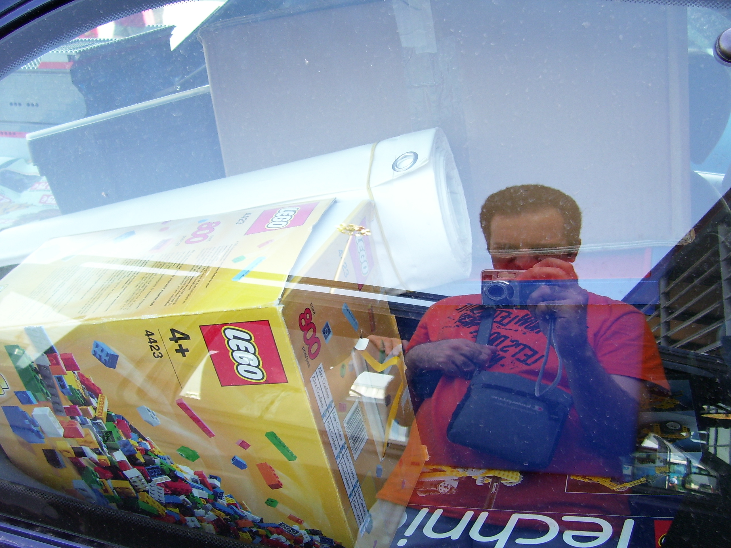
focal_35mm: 34
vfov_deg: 41.8
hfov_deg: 54.0
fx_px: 718
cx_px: 366
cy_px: 274
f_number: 2.7
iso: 80
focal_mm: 5.6
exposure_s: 1/90
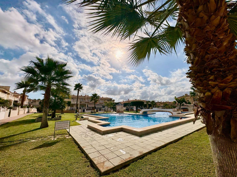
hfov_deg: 102.1
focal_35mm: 14
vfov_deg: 85.7
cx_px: 118
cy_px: 88
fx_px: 96
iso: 40
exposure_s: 1/11905
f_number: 2.2
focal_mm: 2.22
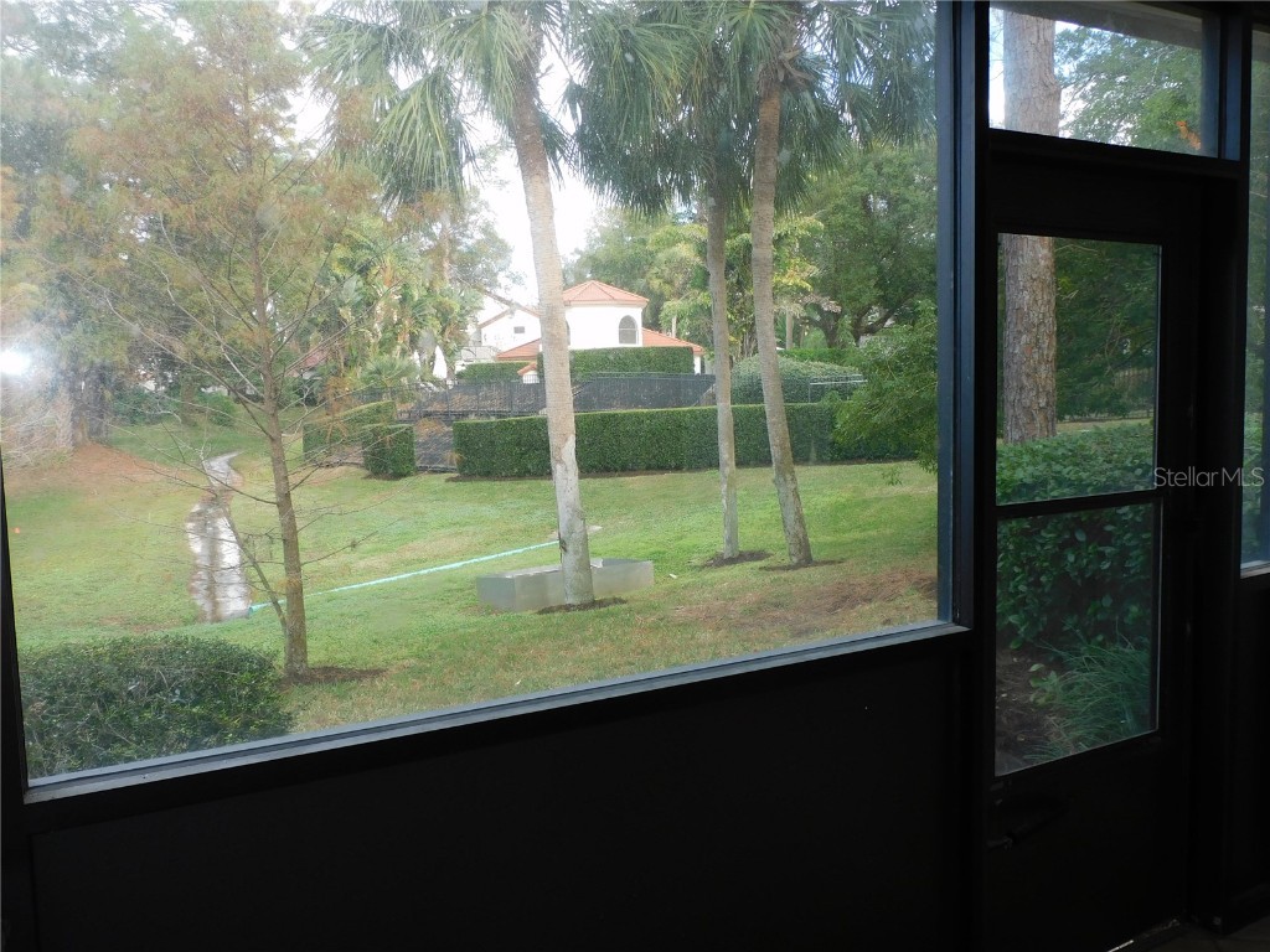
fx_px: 1101
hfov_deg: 60.0
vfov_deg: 46.8
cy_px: 476
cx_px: 635
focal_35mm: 30
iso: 125
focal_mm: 5.4
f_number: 3.5
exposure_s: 1/100
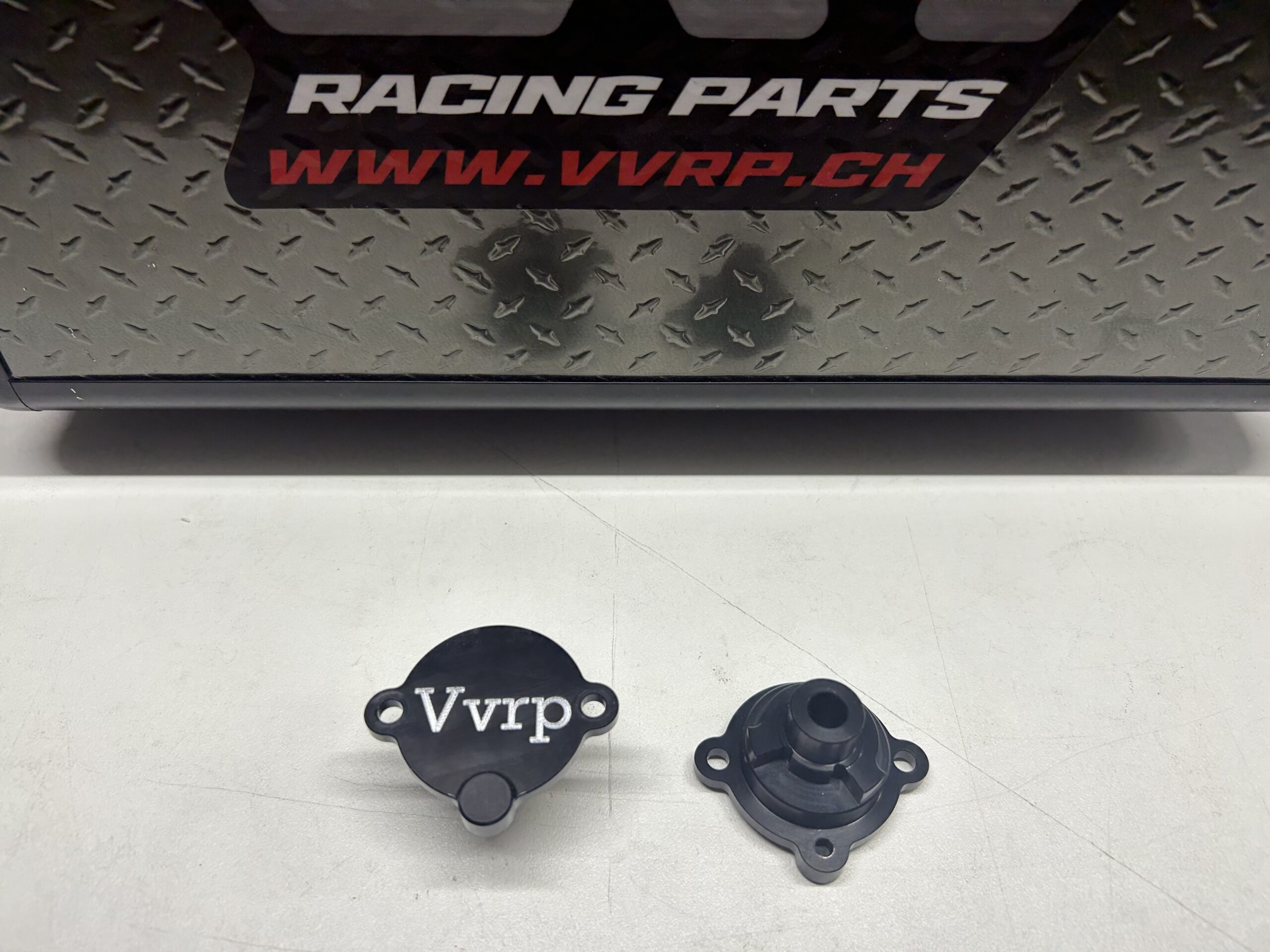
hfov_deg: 67.3
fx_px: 954
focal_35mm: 26
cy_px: 476
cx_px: 635
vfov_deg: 53.1
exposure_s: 1/100
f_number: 1.5
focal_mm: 5.7
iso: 64
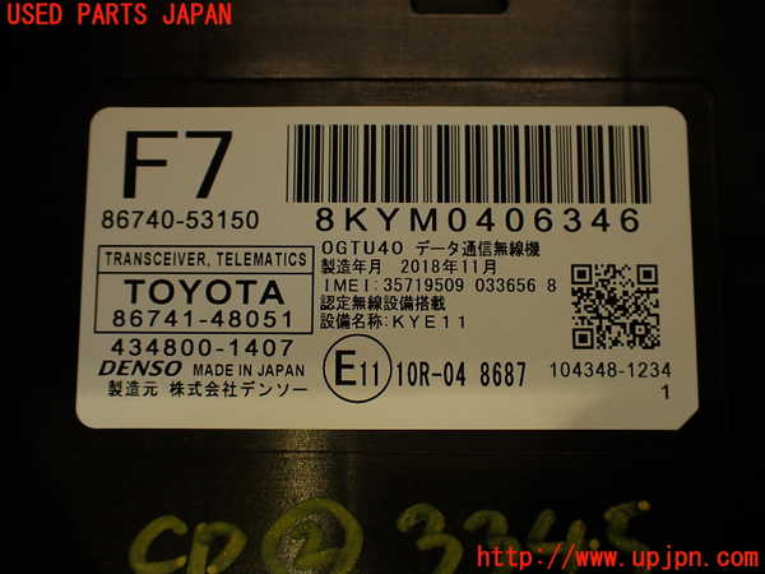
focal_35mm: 32
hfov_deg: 56.8
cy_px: 287
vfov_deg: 44.2
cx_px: 382
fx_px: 707
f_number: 2.4
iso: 125
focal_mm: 5.79
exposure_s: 1/60
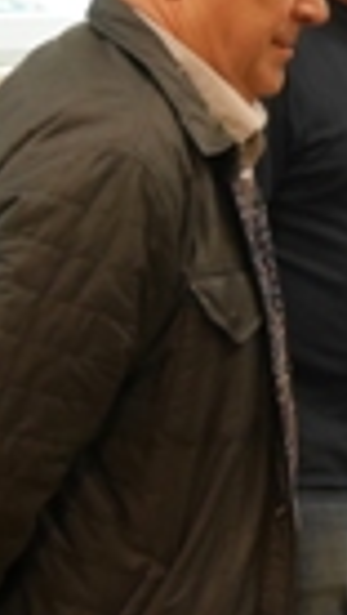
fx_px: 2445
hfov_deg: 8.0
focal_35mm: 150
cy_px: 274
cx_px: 503
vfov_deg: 14.3
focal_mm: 24
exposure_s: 1/60
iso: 2000
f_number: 4.1
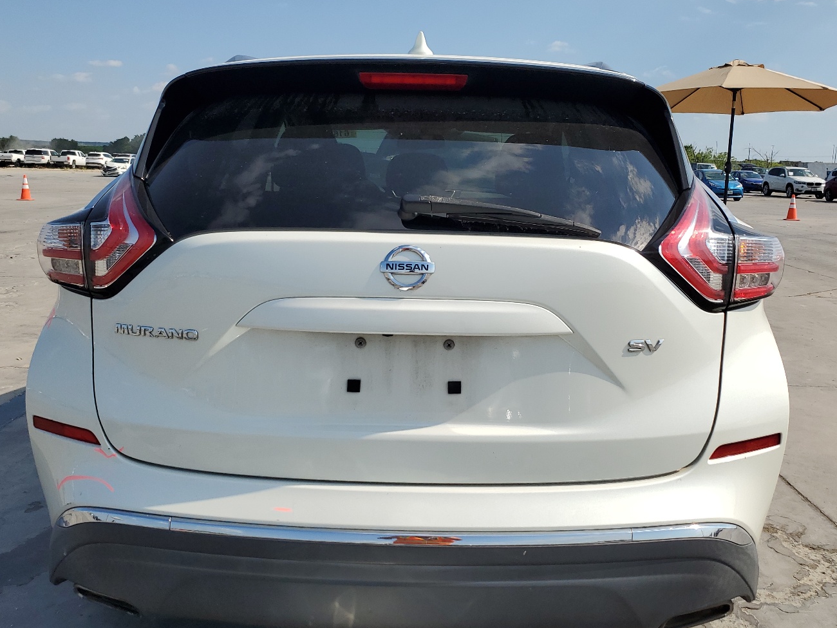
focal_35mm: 32
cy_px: 296
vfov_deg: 44.1
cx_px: 428
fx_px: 774
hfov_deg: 56.8
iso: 50
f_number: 1.5
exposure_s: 1/5000
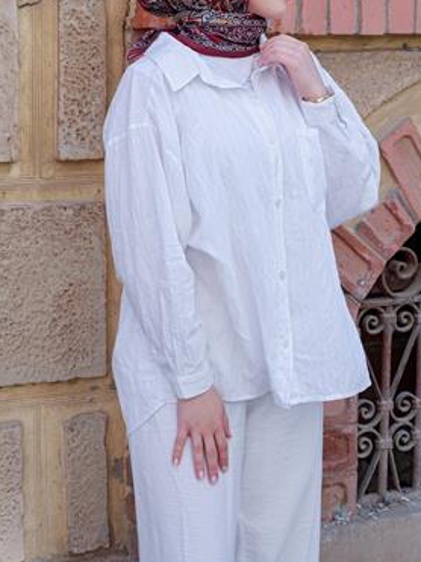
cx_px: 226
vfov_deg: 24.6
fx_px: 1282
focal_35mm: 79
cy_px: 180
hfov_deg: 18.6
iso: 320
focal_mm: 70
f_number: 6.4
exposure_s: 1/320
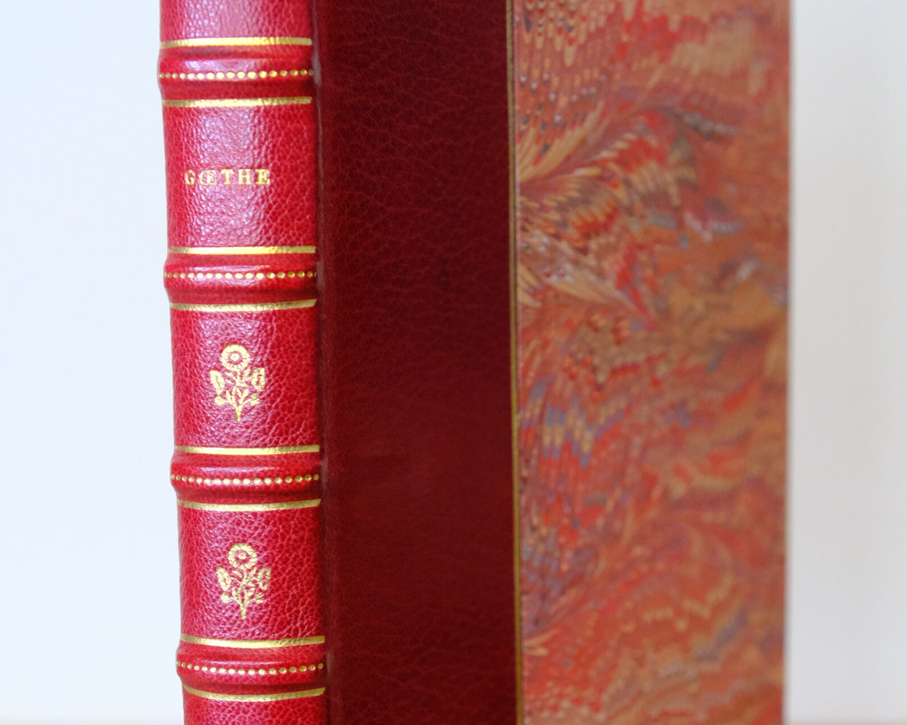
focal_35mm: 90
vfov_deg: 17.0
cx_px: 480
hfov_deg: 21.3
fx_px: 2415
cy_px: 488
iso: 5000
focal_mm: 39.7
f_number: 4
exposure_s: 1/110
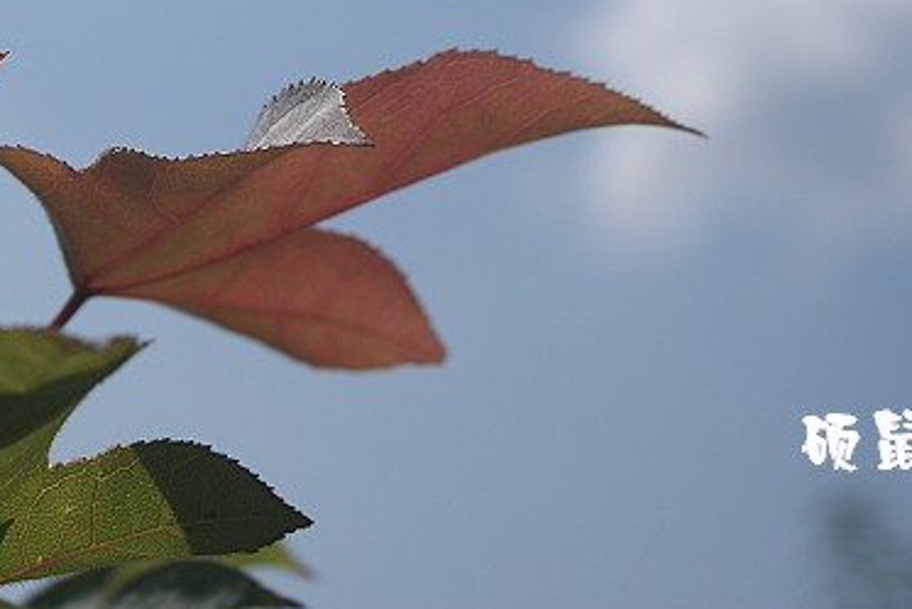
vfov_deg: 11.8
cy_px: 104
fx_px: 2936
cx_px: 301
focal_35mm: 116
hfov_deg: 17.6
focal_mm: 45
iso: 100
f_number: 5.6
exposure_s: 1/2000
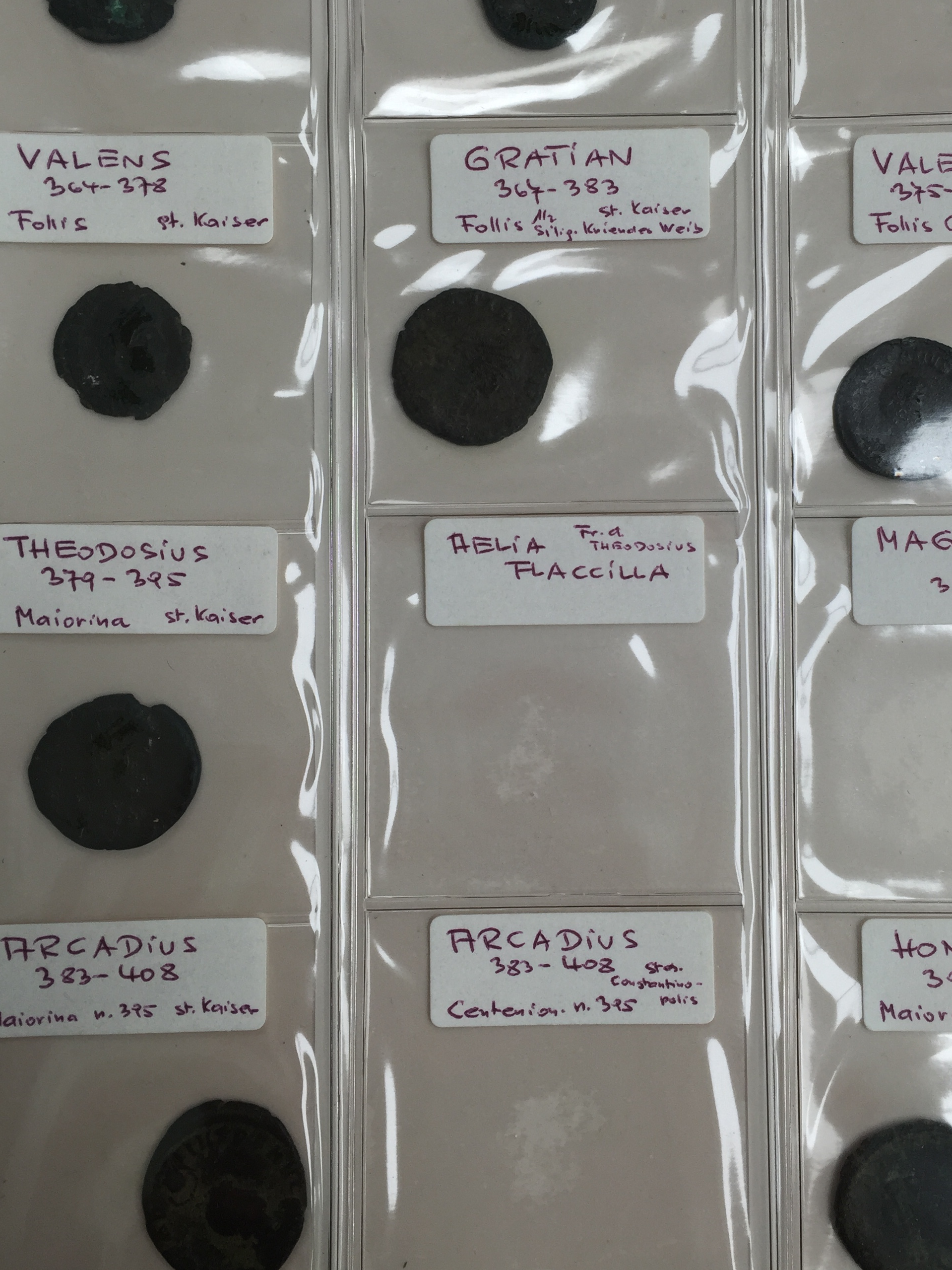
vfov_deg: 50.0
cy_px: 543
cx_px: 581
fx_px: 1357
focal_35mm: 37
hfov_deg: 38.5
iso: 32
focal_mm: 4.15
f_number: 2.2
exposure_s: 1/100
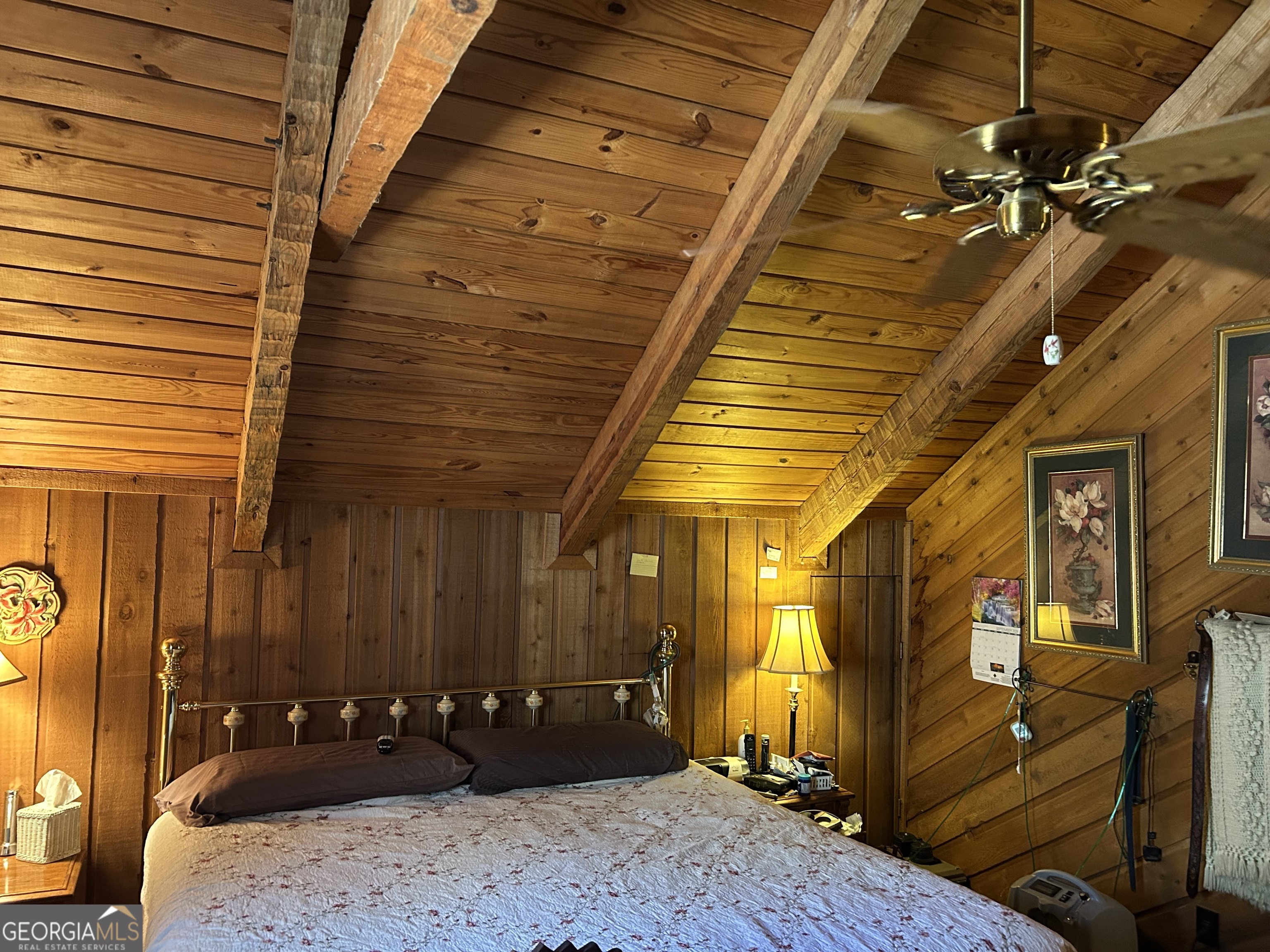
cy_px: 476
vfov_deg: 53.1
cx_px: 635
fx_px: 954
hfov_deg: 67.3
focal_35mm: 26
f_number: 1.5
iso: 500
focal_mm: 5.7
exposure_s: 1/40
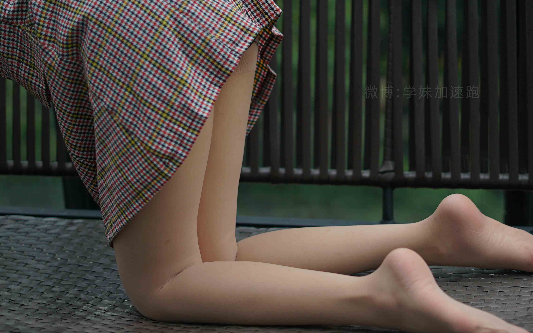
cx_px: 284
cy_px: 194
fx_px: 1002
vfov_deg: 18.9
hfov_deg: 29.8
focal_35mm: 69
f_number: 1.8
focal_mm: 50
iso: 200
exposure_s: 1/1600
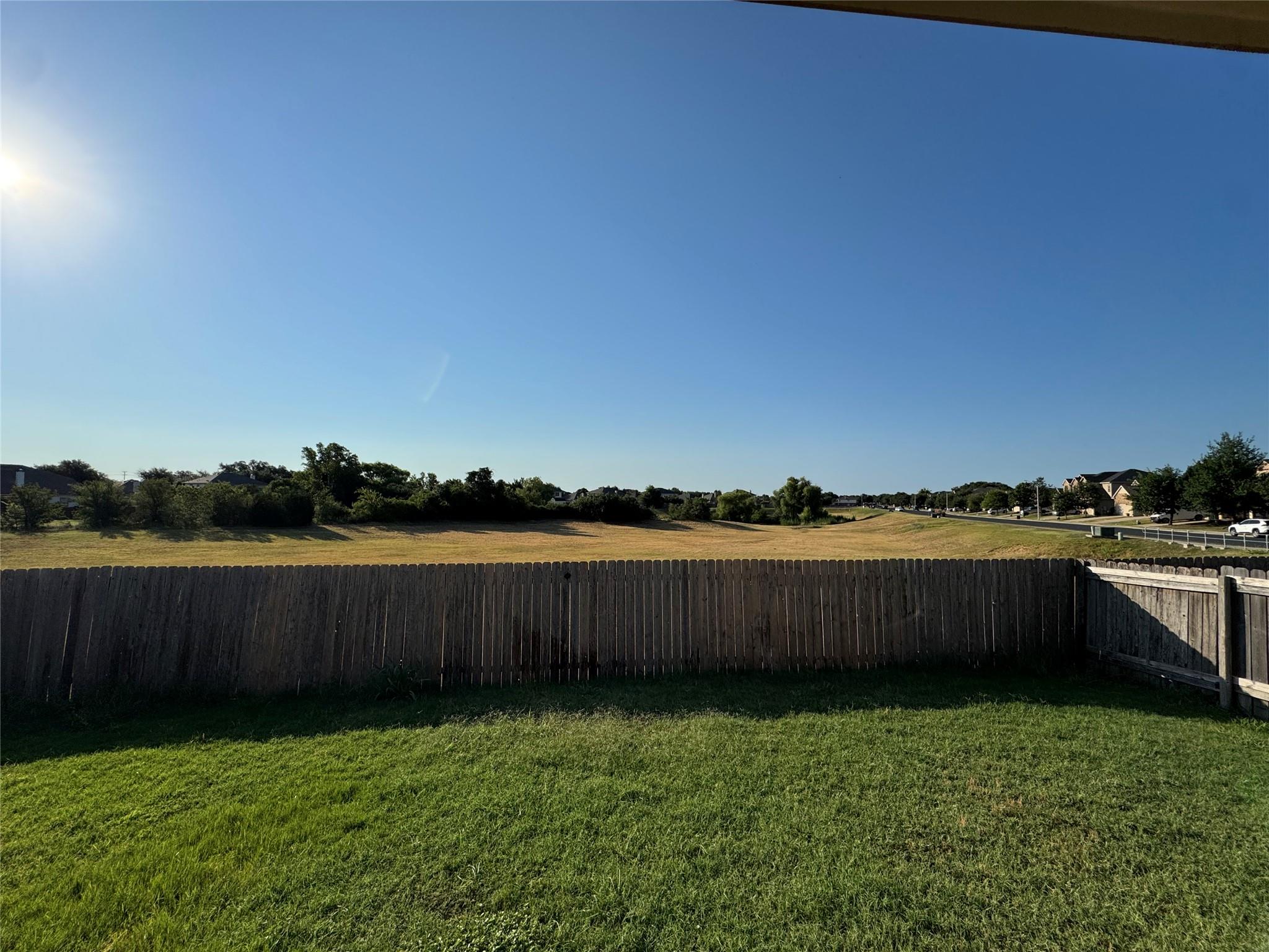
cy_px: 476
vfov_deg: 85.7
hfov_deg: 102.1
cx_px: 634
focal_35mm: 14
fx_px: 513
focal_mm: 2.22
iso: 50
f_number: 2.2
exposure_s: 1/3906
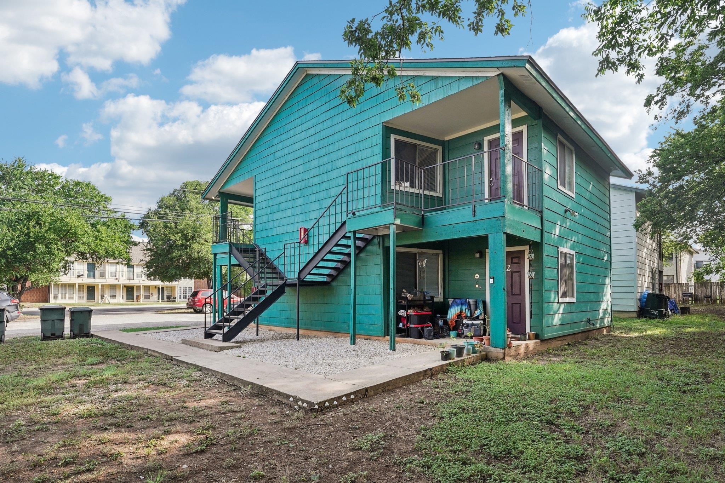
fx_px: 362
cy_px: 242
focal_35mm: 18
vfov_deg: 67.4
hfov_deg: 90.0
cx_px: 362
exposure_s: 1/320
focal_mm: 18
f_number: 8
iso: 800
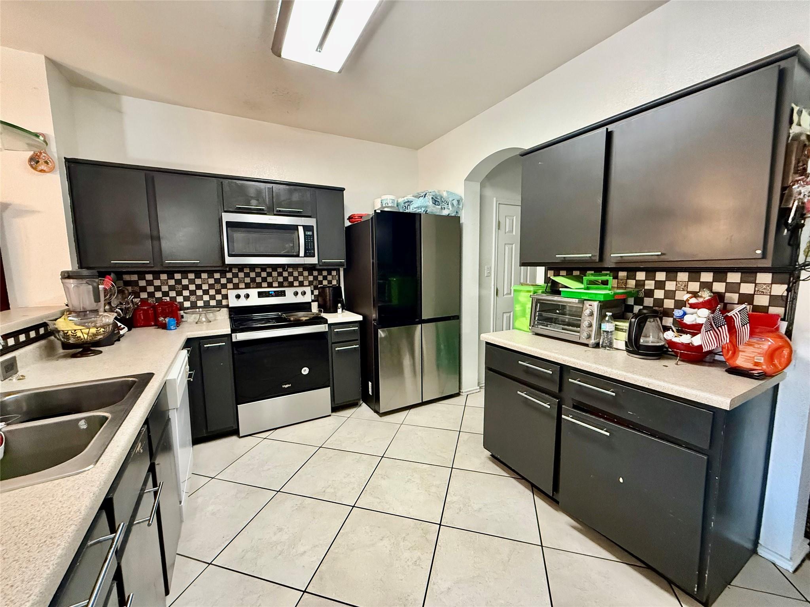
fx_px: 328
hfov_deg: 102.1
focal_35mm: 14
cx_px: 405
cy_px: 304
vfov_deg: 85.7
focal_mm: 2.22
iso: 800
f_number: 2.2
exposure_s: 1/60
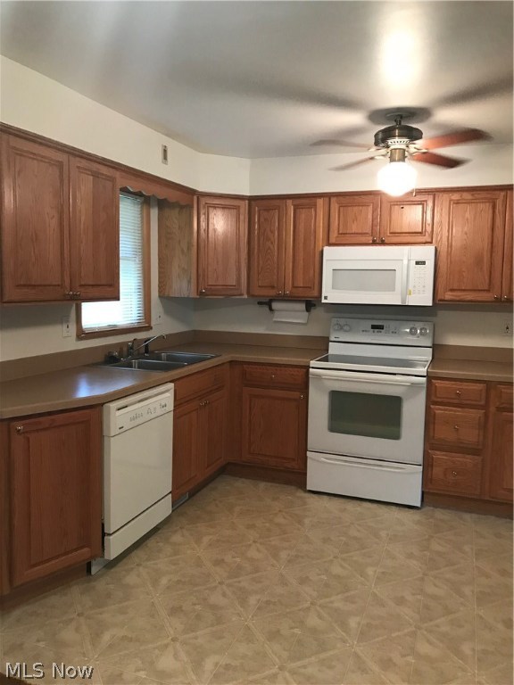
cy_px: 342
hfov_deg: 49.7
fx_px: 554
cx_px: 257
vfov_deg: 63.4
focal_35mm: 28
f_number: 1.8
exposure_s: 1/15
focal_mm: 3.99
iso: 80
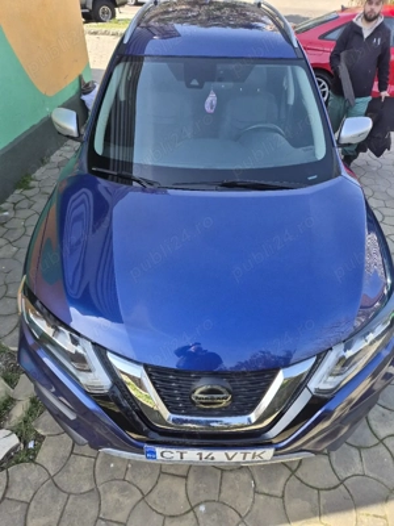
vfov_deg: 73.9
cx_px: 197
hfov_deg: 58.9
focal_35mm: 23
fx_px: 349
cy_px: 263
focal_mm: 5.4
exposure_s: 1/303
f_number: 1.8
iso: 25
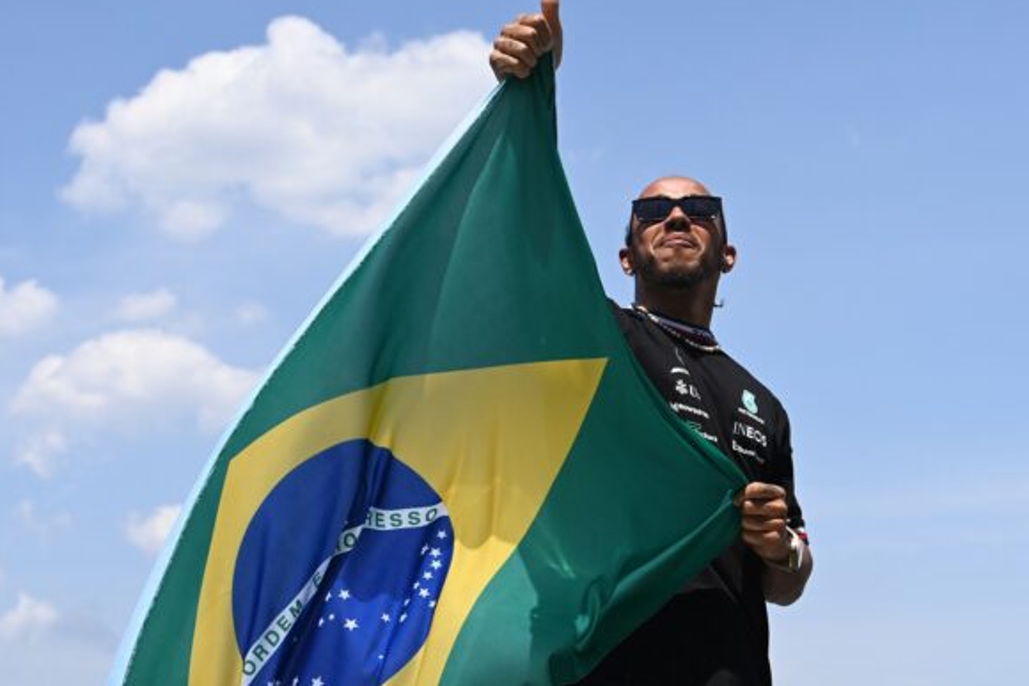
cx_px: 527
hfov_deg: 24.2
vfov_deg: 16.3
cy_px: 390
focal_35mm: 84
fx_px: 2401
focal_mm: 70
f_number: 8
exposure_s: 1/1600
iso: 400
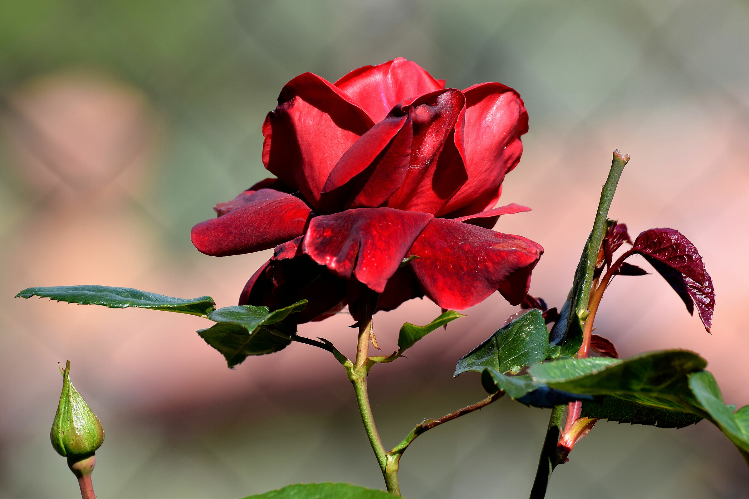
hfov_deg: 6.5
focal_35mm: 315
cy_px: 250
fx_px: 6553
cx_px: 374
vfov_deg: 4.4
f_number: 8
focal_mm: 210
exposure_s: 1/200
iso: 100
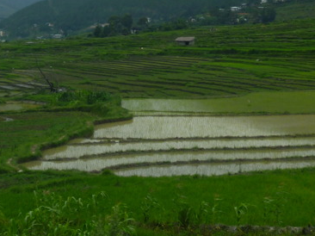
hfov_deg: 20.0
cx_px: 97
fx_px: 891
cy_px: -70
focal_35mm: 98
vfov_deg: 14.5
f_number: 5.6
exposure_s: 1/500
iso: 80
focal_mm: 6.3
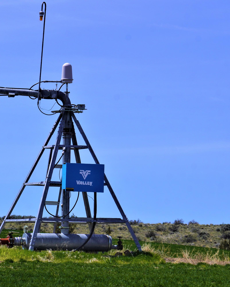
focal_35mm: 261
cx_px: 58
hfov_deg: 5.9
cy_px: 143
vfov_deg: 7.4
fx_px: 2218
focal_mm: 123
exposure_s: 1/400
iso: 100
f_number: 11
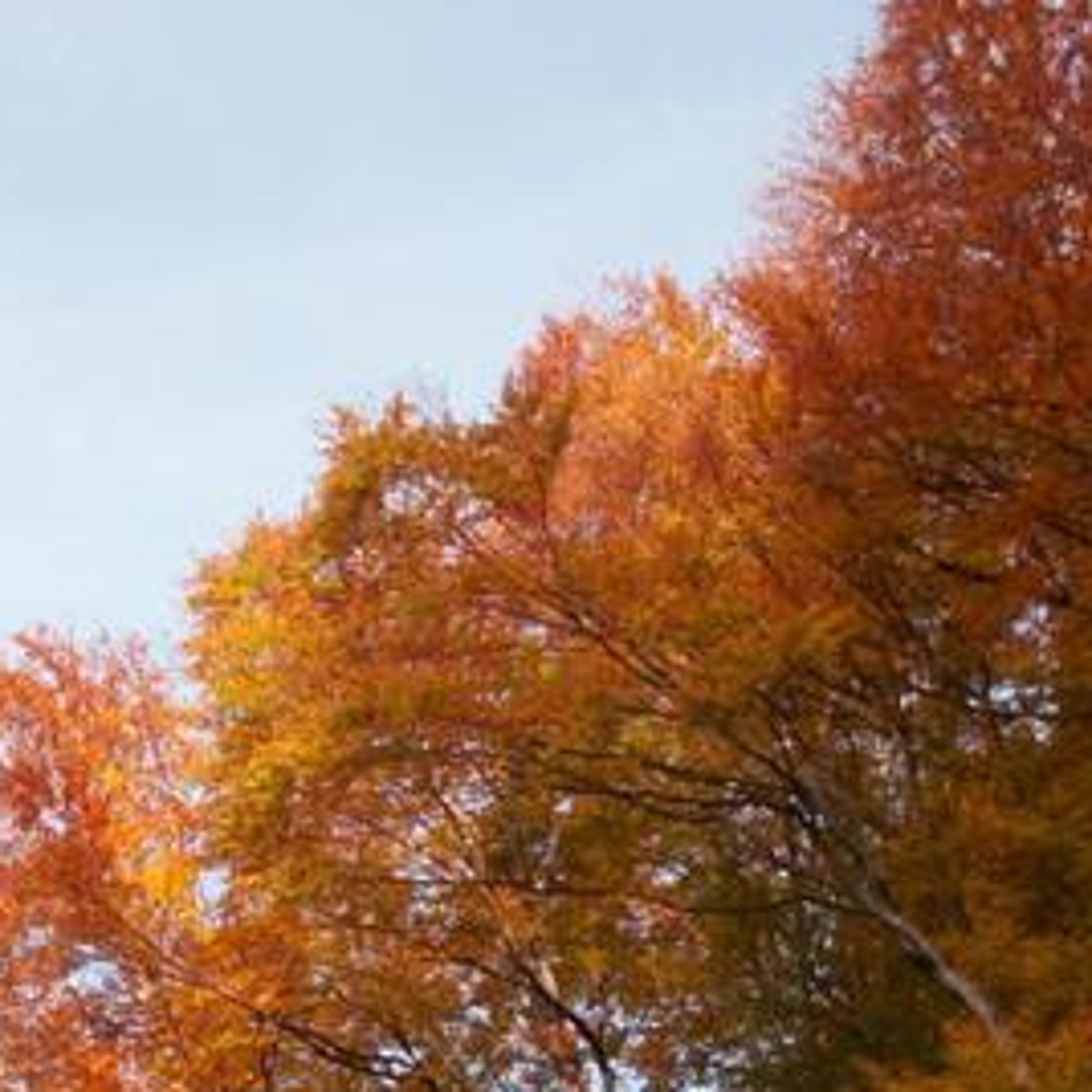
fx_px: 2641
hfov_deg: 23.3
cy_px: 945
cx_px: 444
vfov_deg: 22.9
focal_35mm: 74
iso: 50
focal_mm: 5.86
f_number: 2.8
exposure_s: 1/200
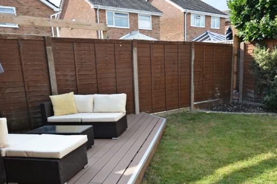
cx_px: 155
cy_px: 122
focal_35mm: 30
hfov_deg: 61.8
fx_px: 231
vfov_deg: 43.0
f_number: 7.1
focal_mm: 10
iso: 200
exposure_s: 1/200
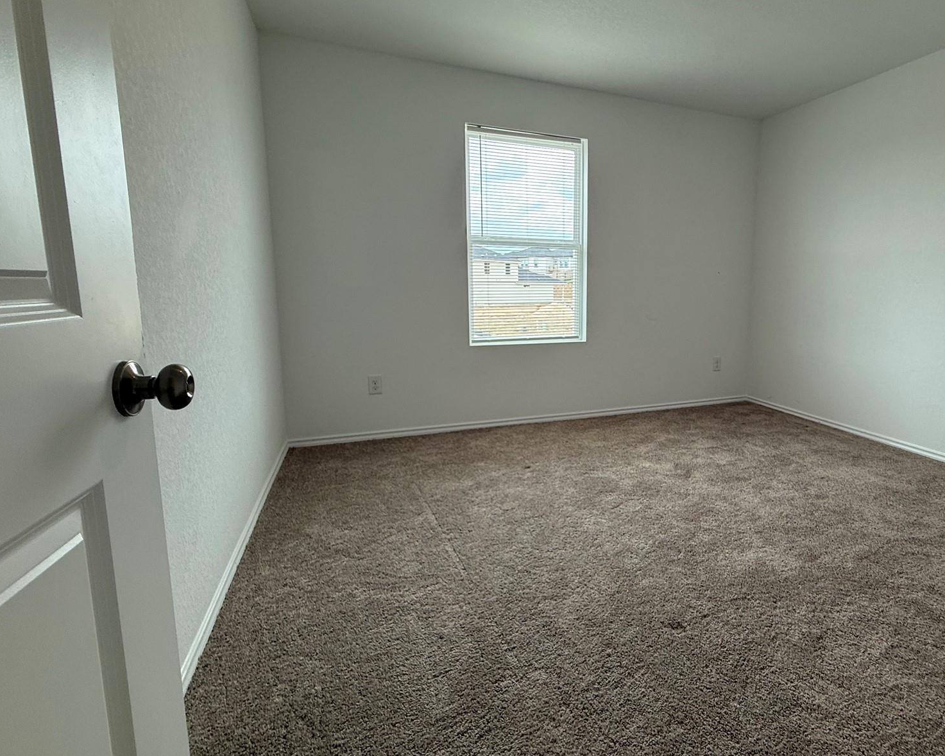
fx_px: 531
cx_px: 608
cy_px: 358
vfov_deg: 70.8
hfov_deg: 81.2
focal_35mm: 19
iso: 64
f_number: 2.2
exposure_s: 1/120
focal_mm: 2.22
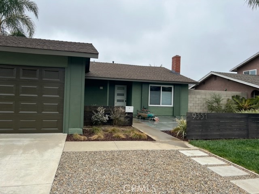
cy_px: 97
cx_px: 130
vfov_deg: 53.1
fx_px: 195
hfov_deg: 67.3
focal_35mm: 26
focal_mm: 5.7
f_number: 1.5
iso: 50
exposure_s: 1/4274
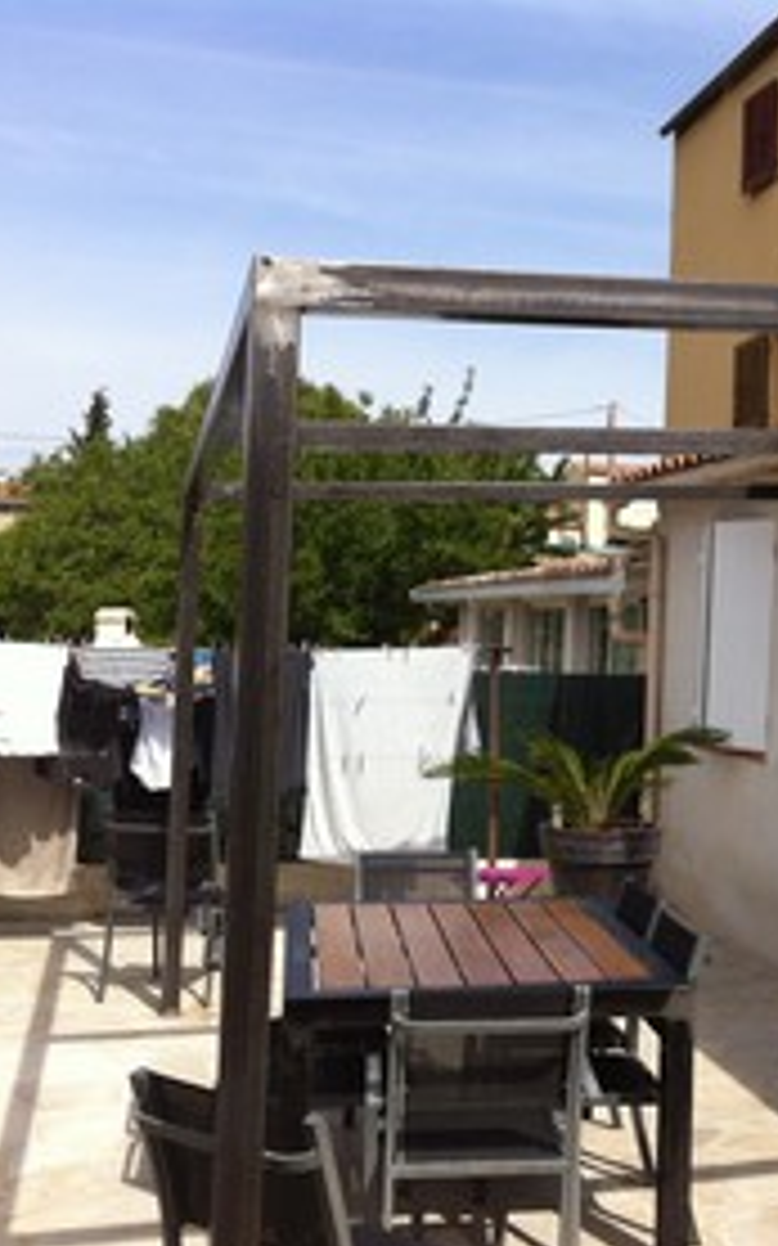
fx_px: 1697
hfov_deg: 25.2
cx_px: 675
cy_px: 625
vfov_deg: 40.3
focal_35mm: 50
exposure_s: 1/1117
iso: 80
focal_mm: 3.9
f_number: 2.8
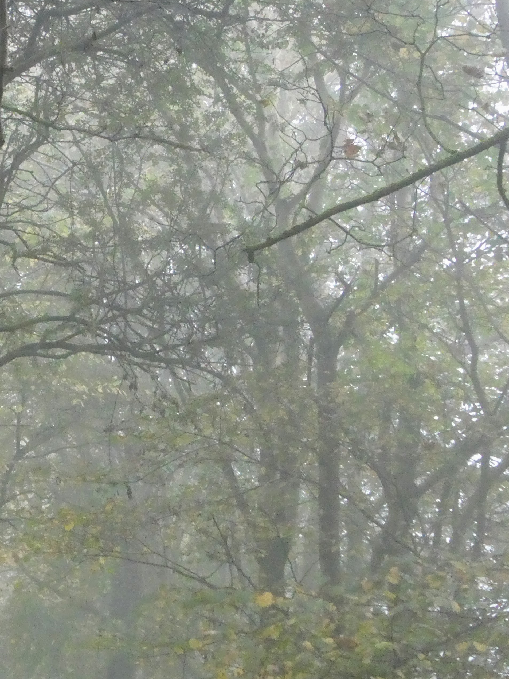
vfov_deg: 19.2
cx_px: 28
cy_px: 194
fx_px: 2000
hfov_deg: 14.3
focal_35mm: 102
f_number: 4.1
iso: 1600
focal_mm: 9
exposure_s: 1/80
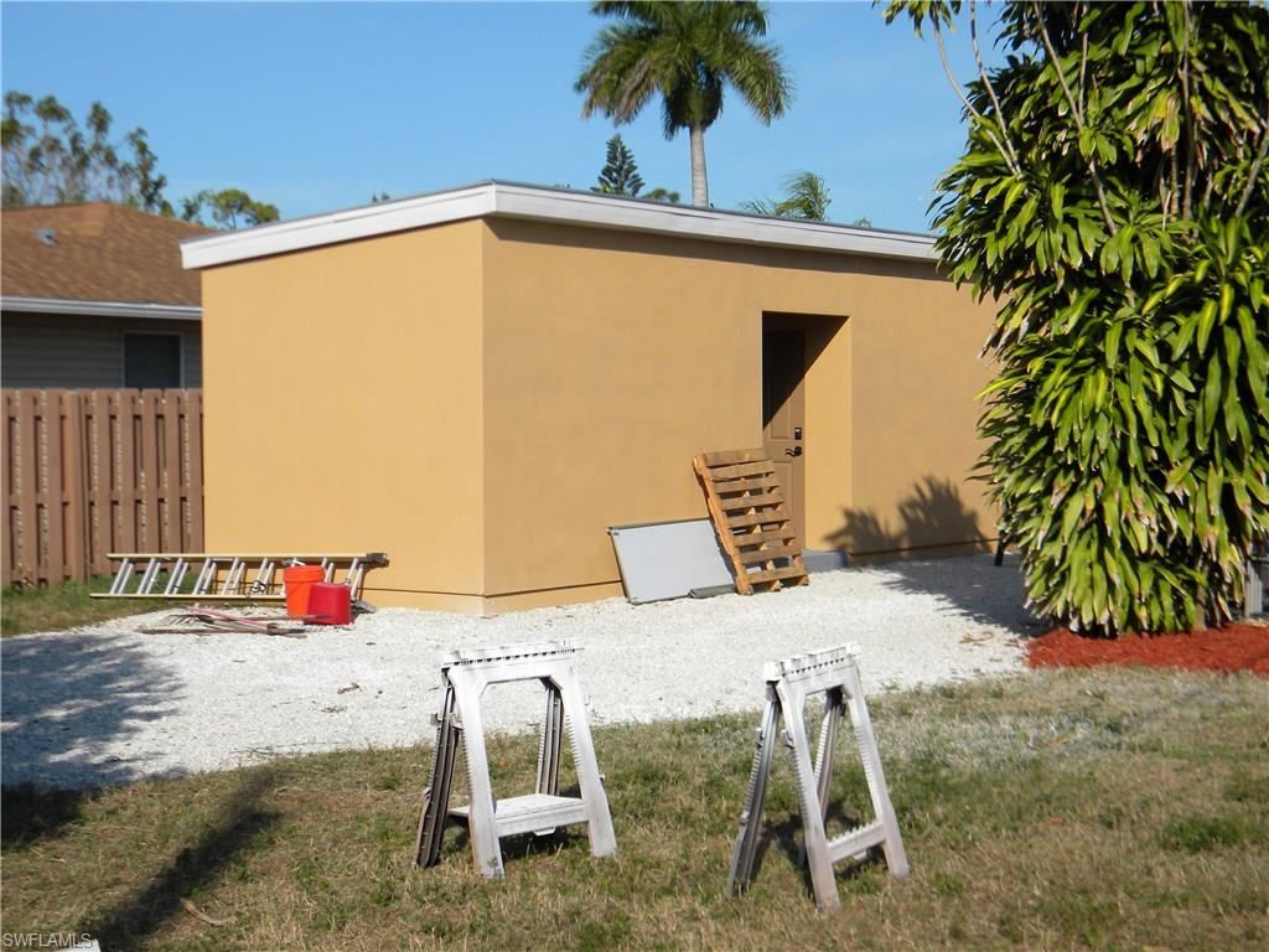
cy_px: 476
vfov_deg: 26.1
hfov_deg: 34.3
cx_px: 634
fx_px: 2053
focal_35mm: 56
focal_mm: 10.1
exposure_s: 1/290
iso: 80
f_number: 8.2
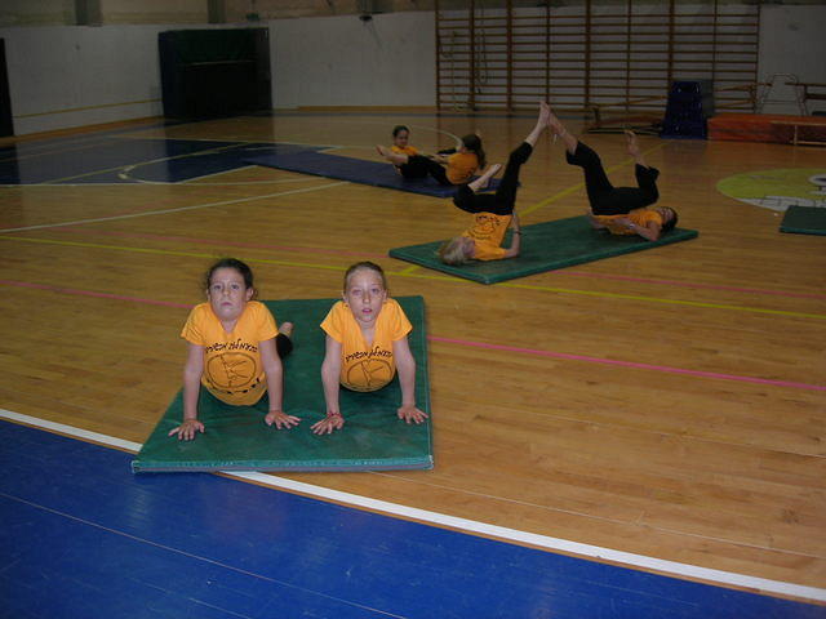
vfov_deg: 37.7
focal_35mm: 38
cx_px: 413
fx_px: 907
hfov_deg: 49.0
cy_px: 310
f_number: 2.8
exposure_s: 1/60.1
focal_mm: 7.8
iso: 70
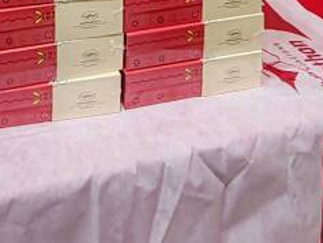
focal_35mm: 69
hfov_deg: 27.2
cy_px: -259
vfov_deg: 16.0
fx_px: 644
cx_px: 33
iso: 160
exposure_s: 1/33
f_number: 2.2
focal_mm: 1.96
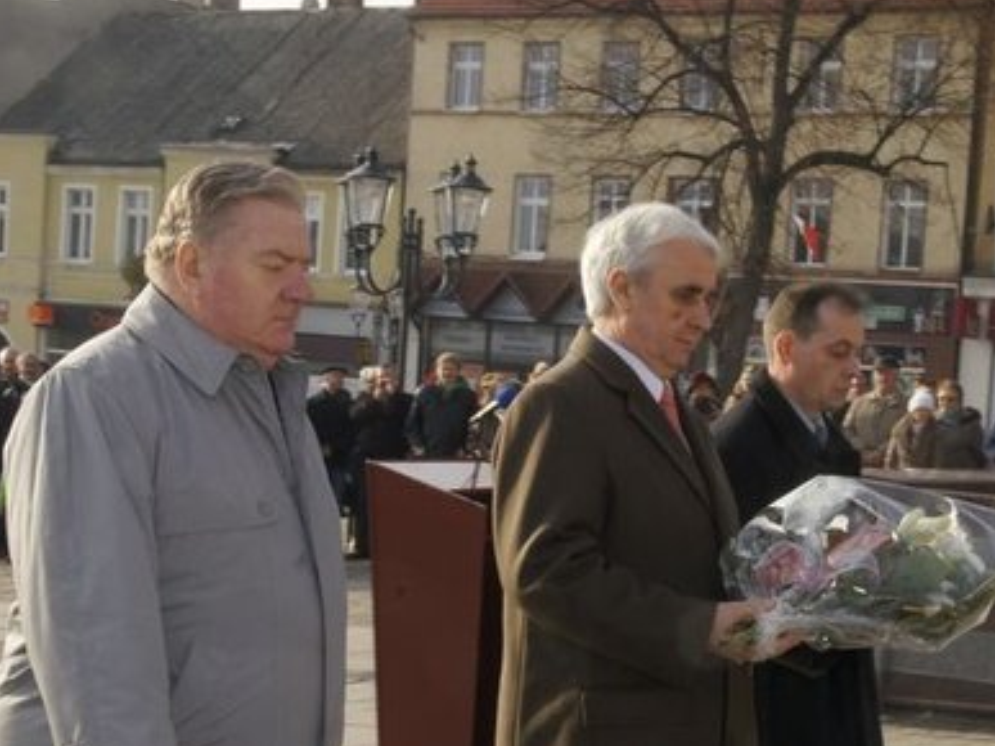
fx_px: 2437
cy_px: 514
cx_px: 681
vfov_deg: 17.3
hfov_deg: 23.0
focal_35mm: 85
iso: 800
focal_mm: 35
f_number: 22
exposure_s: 1/160
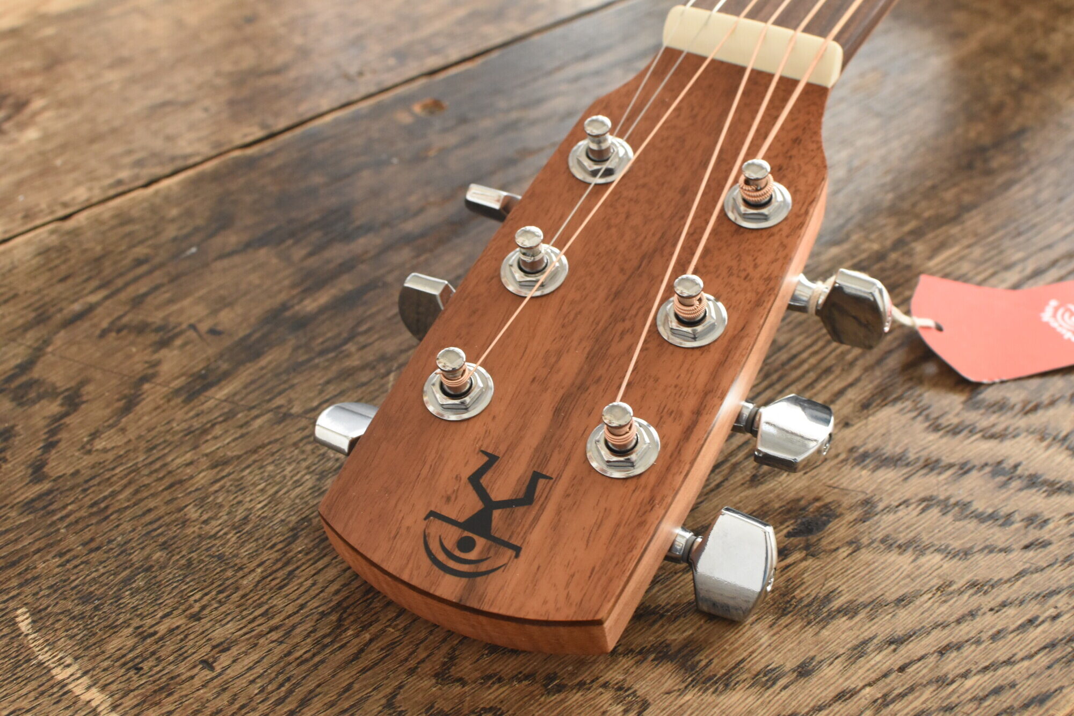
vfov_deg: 25.7
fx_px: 1566
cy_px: 358
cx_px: 537
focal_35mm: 52
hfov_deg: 37.9
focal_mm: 35
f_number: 8
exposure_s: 1/60
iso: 1600
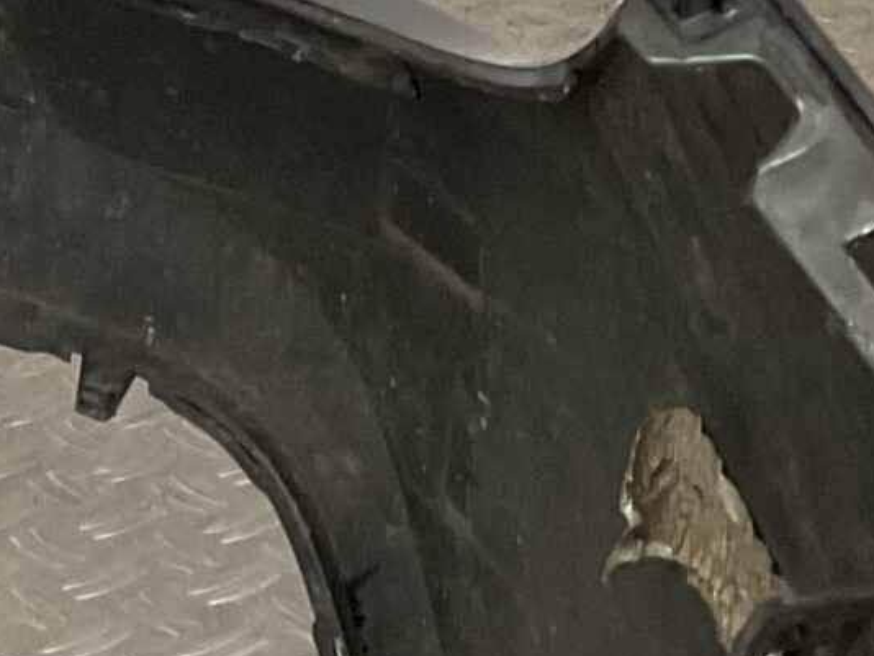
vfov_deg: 10.7
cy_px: 339
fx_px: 3511
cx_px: -635
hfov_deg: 13.0
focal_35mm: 139
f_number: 1.8
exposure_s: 1/50
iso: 64
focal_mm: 3
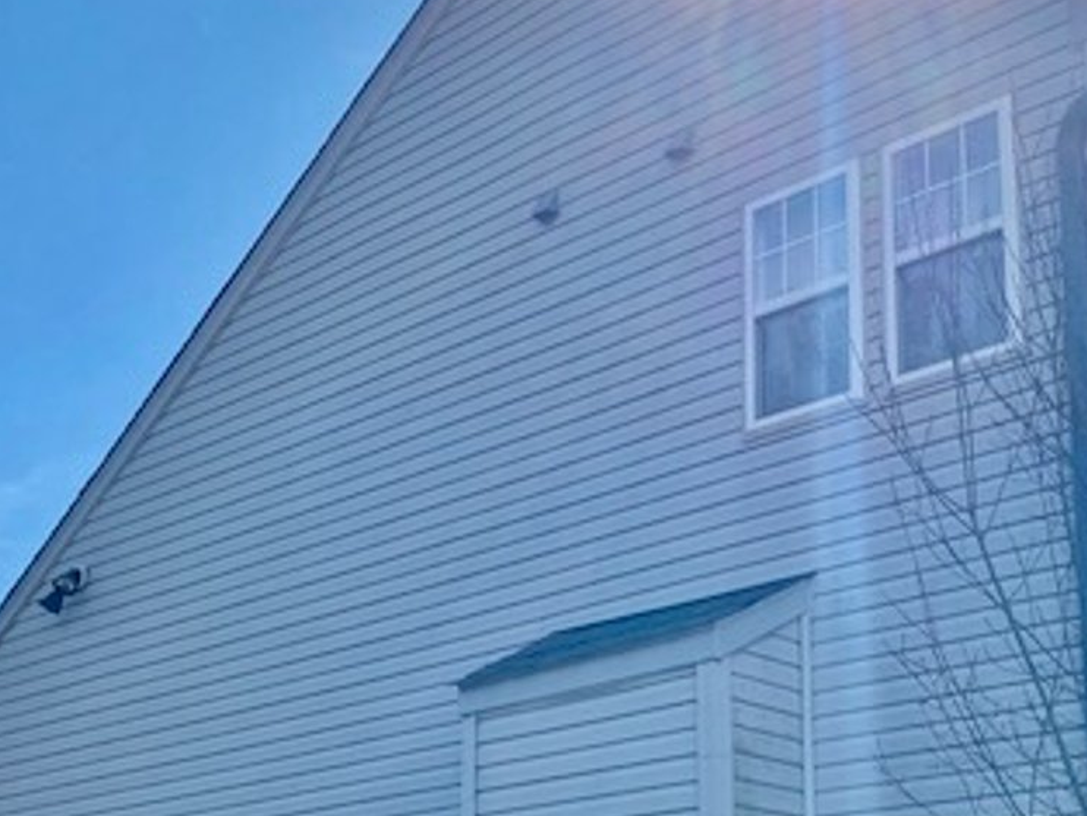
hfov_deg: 35.2
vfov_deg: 26.9
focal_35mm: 53
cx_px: 845
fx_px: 1665
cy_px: 675
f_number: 1.8
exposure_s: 1/2410
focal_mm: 4.25
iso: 32
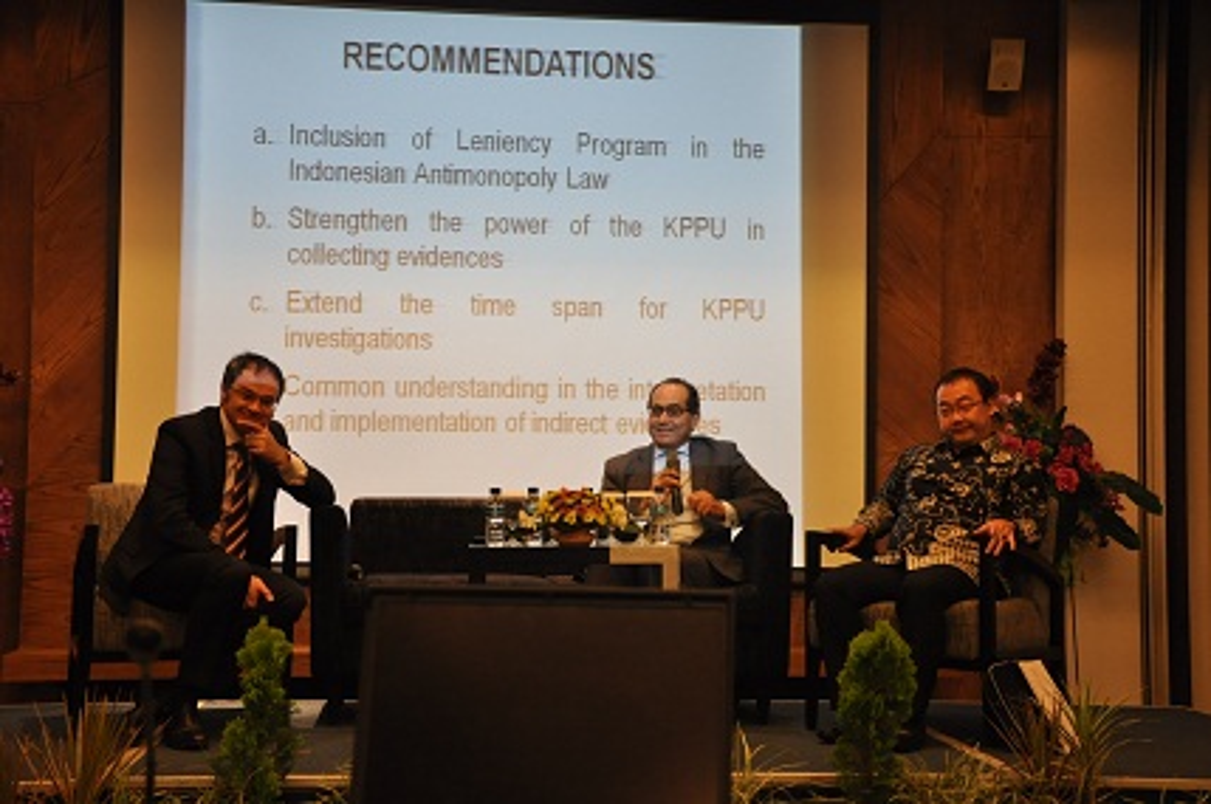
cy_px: 402
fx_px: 1764
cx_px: 606
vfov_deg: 25.7
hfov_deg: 37.9
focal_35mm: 52
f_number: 4.5
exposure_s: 1/25
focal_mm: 35
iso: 800
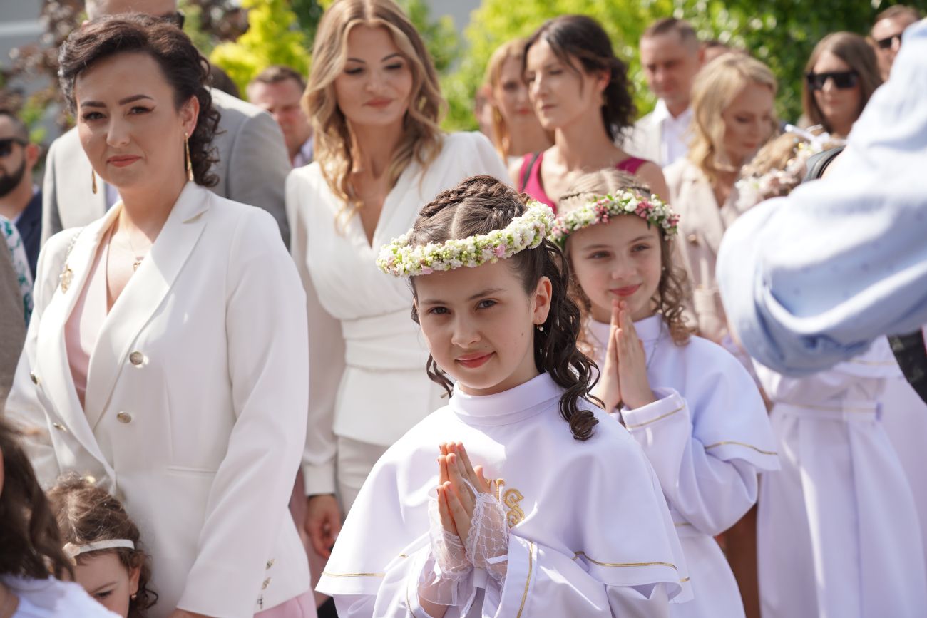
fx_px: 1622
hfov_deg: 31.9
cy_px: 309
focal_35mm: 63
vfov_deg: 21.6
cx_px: 464
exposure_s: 1/500
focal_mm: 63
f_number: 4.5
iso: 100
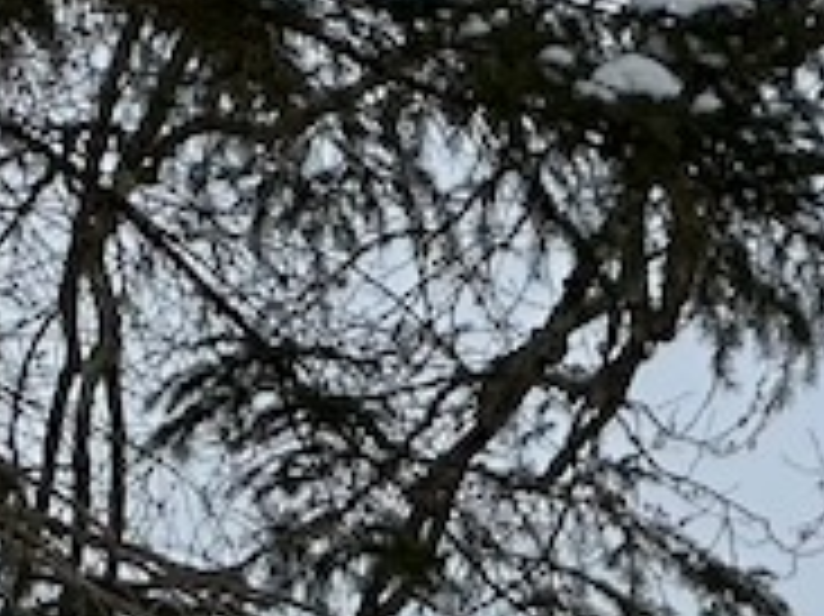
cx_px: 203
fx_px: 12846
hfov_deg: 3.7
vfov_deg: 2.7
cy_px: 2118
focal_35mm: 540
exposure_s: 1/911
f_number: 2.8
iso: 32
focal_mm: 9
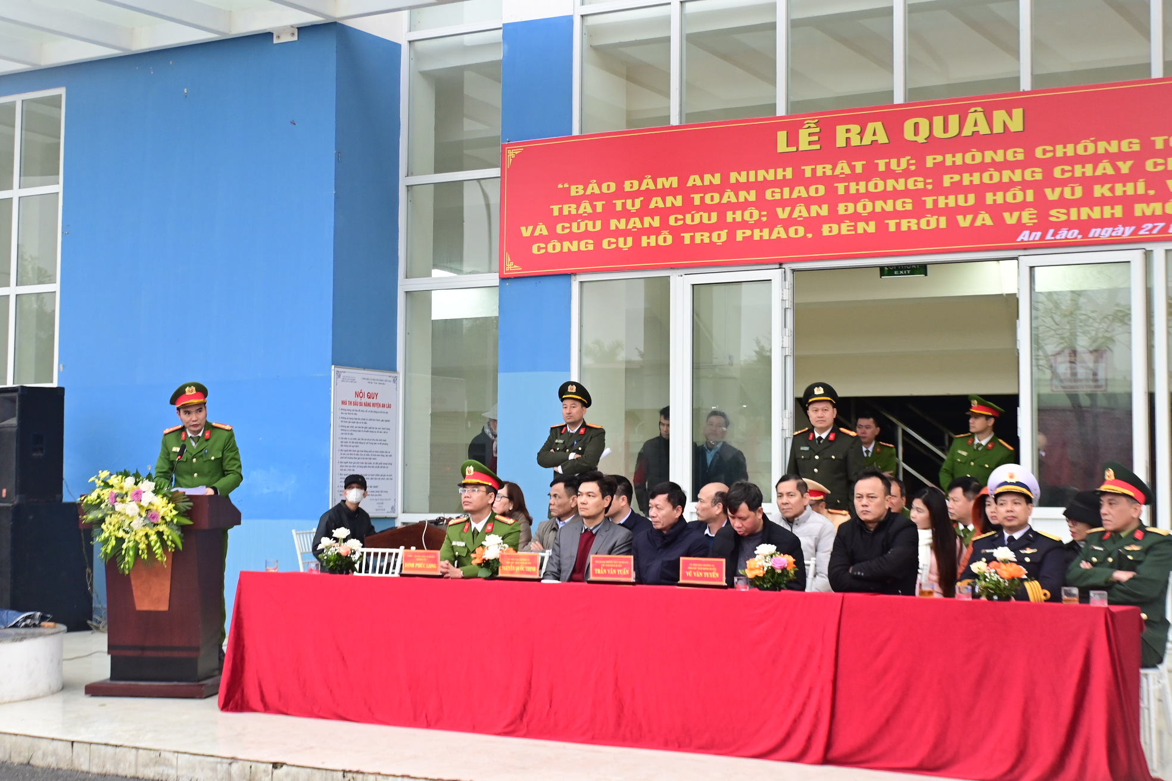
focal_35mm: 52
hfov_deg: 38.2
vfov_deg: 26.0
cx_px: 586
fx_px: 1693
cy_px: 390
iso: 1250
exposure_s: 1/200
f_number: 5
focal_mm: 35
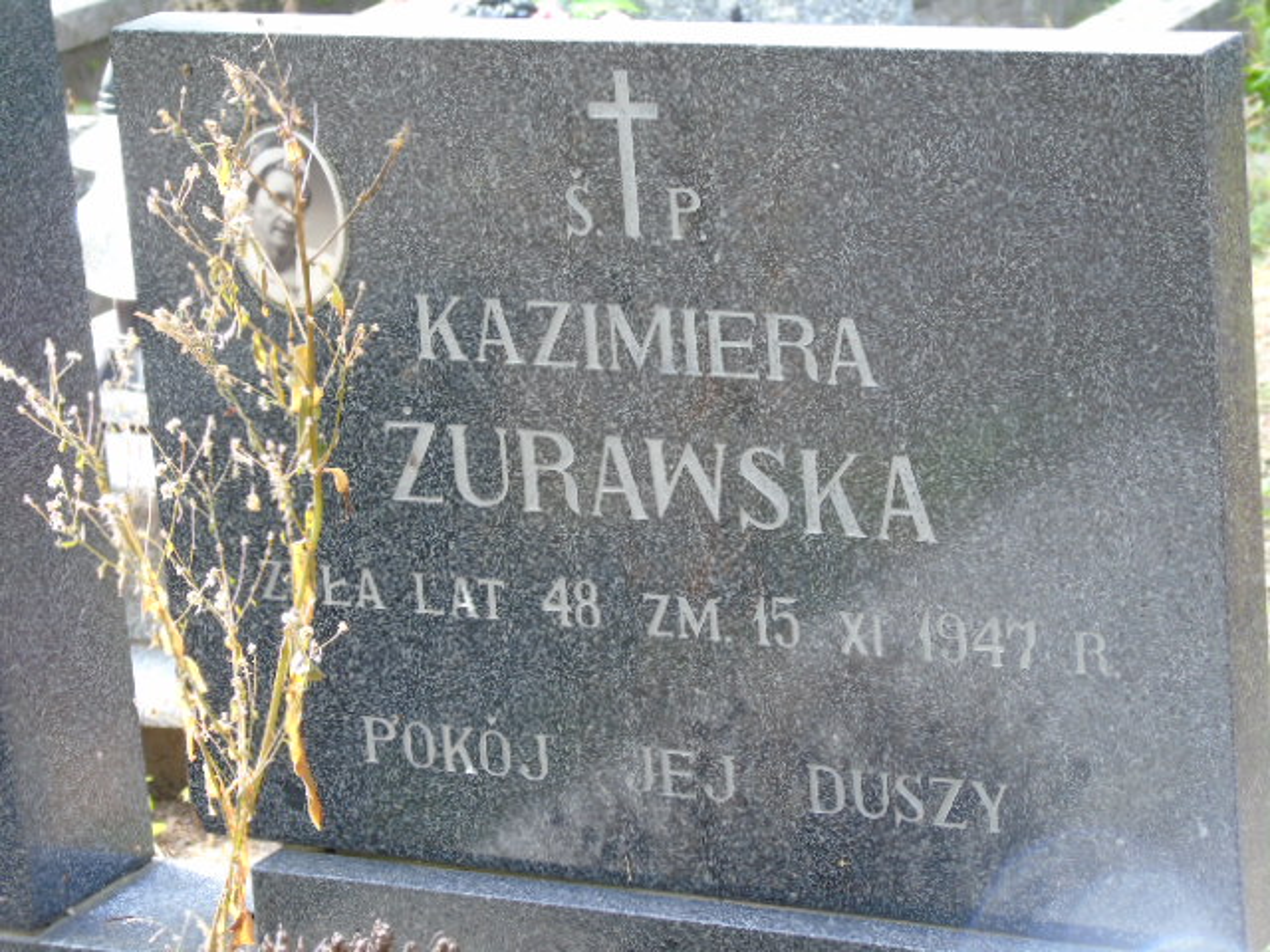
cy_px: 476
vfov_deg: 12.0
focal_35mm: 124
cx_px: 635
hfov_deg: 15.9
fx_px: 4549
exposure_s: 1/30
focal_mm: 22
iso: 160
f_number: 4.6
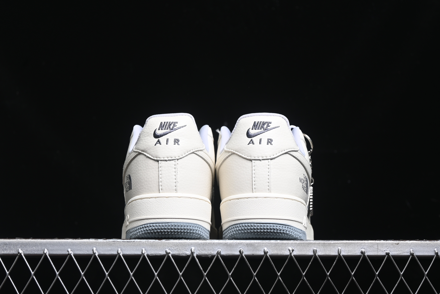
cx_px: 220
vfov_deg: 18.2
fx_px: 917
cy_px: 147
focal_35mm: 75
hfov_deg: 27.0
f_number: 6.3
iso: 160
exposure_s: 1/50
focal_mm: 50
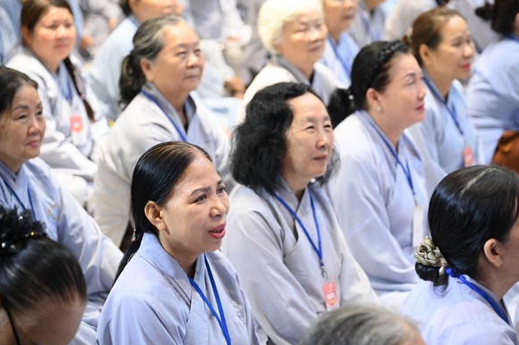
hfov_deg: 17.7
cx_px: 276
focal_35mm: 116
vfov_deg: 11.8
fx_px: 1670
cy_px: 163
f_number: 4
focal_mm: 105
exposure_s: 1/125
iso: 5000
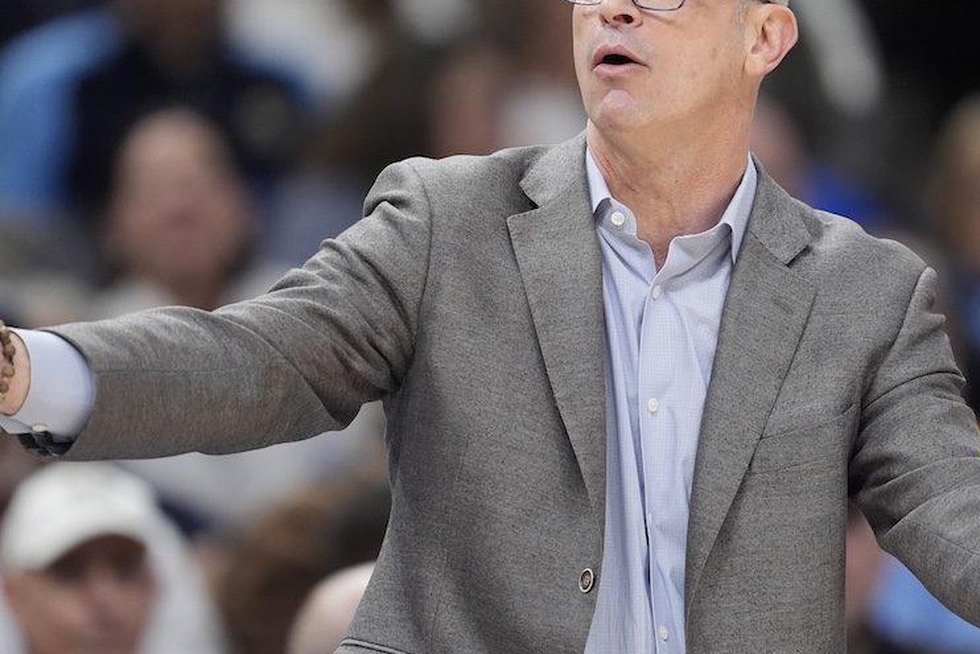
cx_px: 539
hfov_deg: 3.2
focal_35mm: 647
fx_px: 17615
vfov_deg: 2.1
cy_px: 283
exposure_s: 1/1600
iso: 3200
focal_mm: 400
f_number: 2.8
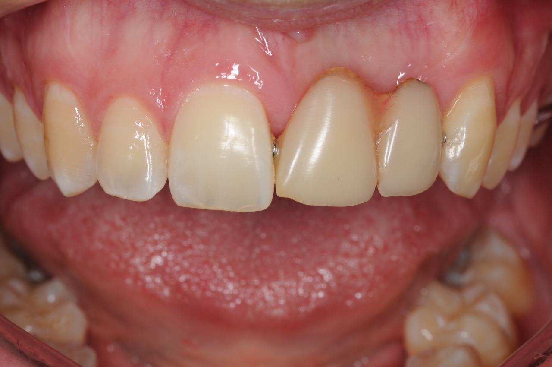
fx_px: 2412
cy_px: 184
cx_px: 276
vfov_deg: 8.7
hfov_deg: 13.1
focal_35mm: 158
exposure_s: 1/60
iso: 200
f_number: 25
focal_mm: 105
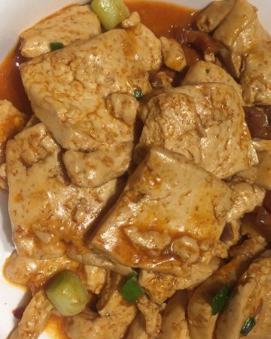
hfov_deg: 34.0
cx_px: 161
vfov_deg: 42.0
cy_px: 172
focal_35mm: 44
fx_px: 441
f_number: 2.2
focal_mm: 4.15
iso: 50
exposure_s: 1/120
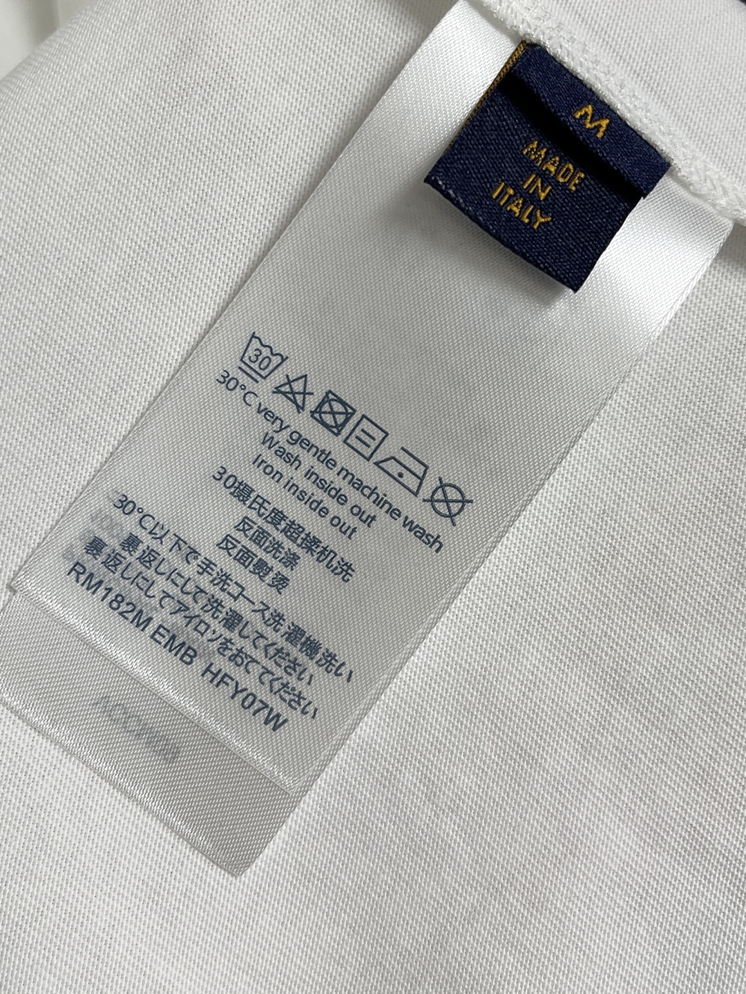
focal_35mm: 25
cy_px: 497
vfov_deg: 69.4
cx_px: 373
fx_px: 718
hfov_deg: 54.9
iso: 40
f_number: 1.6
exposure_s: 1/100
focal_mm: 5.1
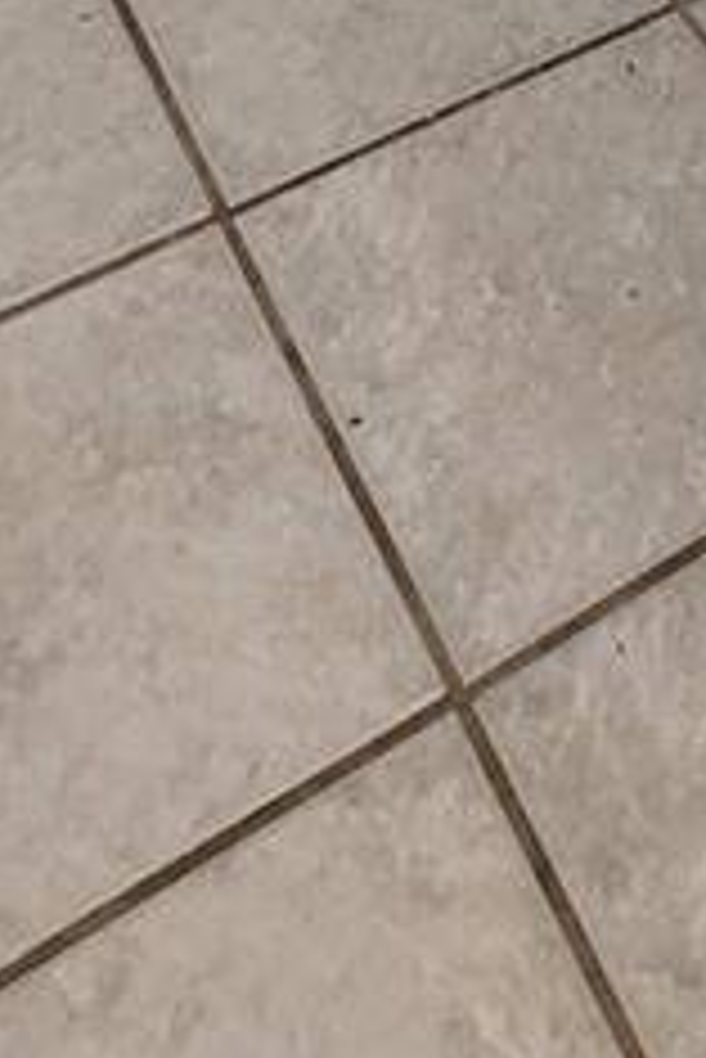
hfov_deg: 19.3
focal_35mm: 69
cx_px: 688
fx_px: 2027
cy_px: -1238
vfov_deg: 17.1
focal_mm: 1.74
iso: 200
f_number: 2.2
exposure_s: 1/60
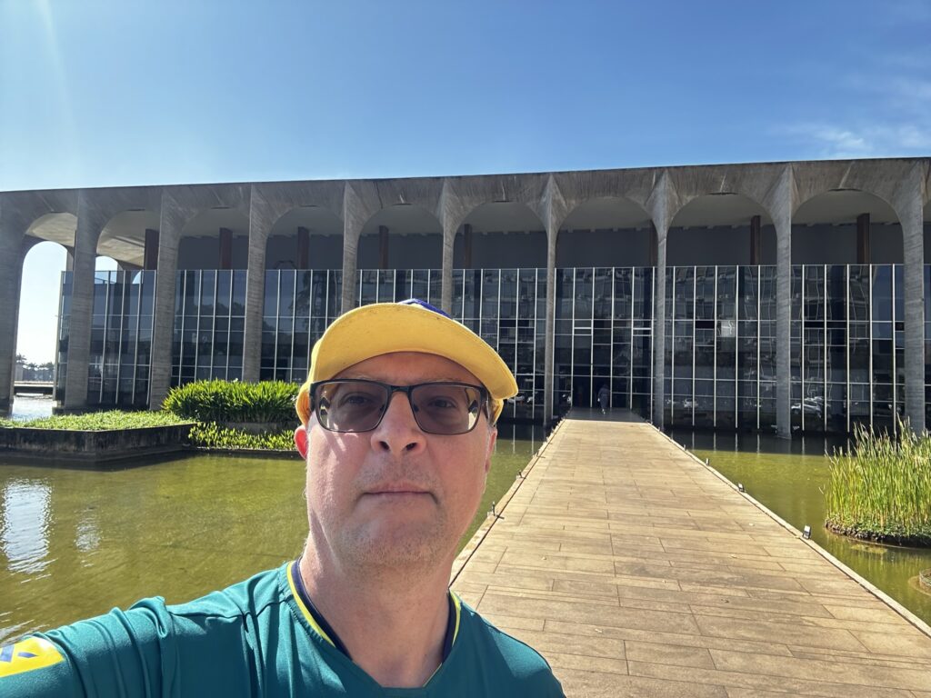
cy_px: 349
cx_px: 466
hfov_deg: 73.9
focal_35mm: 23
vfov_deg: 58.9
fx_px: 619
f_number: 1.9
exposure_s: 1/541
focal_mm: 2.69
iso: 25
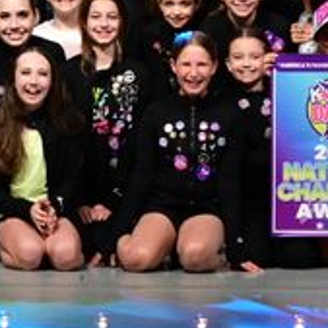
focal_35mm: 527
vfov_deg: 3.3
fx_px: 5650
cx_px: -171
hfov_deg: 3.3
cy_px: -637
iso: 3200
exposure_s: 1/1000
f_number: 3.2
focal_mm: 70
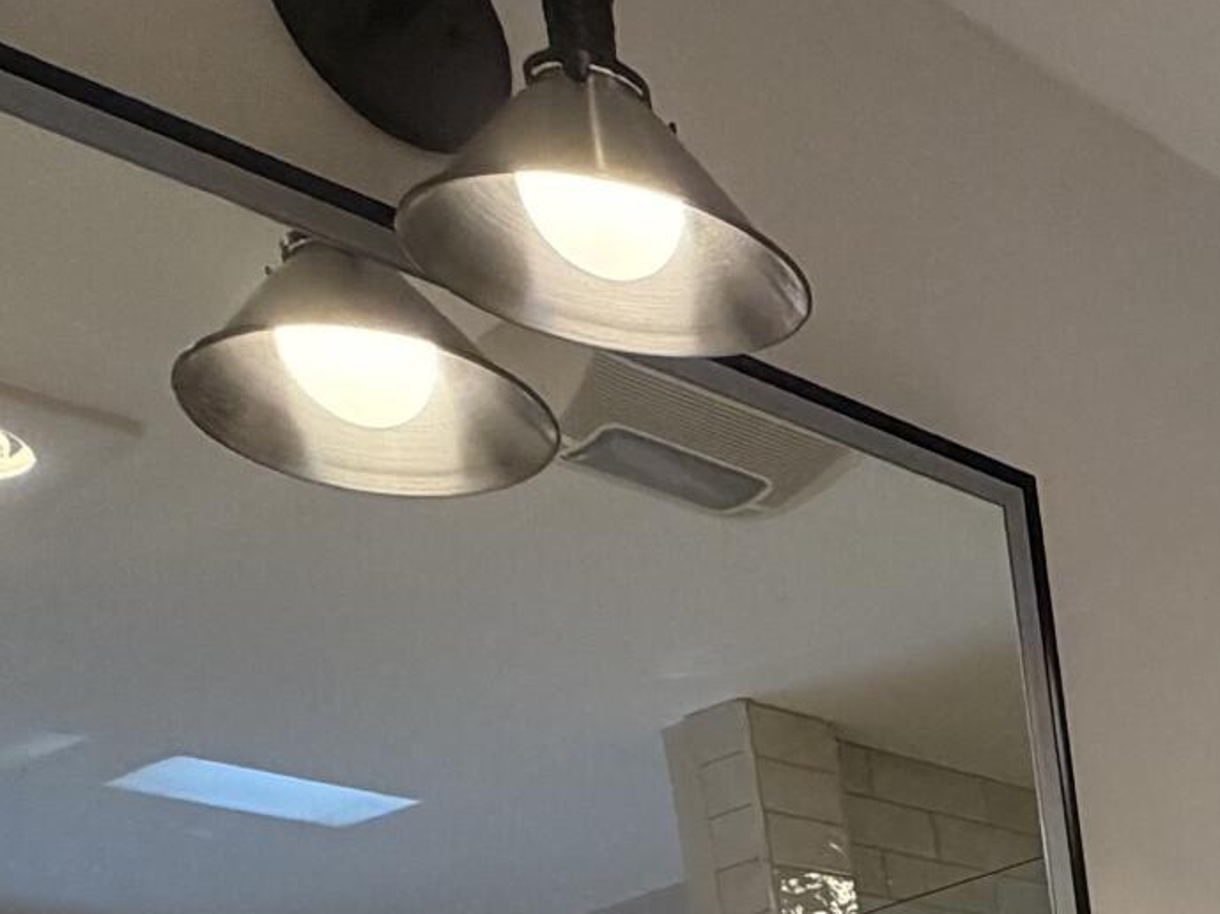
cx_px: 1778
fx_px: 2149
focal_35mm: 61
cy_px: 1816
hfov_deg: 25.1
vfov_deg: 17.4
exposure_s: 1/120
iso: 320
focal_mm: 2.22
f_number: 2.2
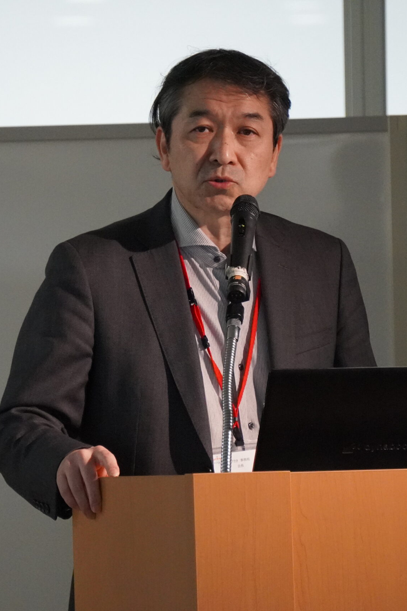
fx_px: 8019
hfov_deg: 2.9
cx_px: 141
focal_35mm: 473
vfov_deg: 4.4
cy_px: 306
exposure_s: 1/320
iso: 6400
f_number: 6.3
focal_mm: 210
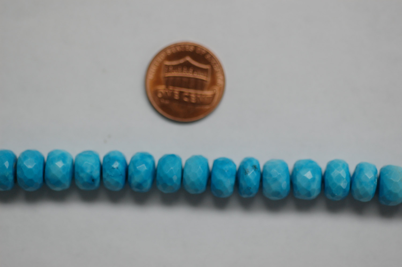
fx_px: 1004
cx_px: 201
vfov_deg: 15.2
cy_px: 134
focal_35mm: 90
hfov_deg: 22.6
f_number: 3.3
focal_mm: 60
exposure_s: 1/160
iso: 400
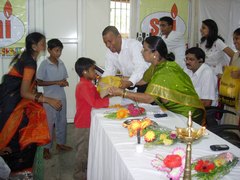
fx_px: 263
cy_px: 90
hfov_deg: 49.0
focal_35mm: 38
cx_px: 120
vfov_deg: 37.7
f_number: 2.8
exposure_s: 1/13
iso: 79
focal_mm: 7.8
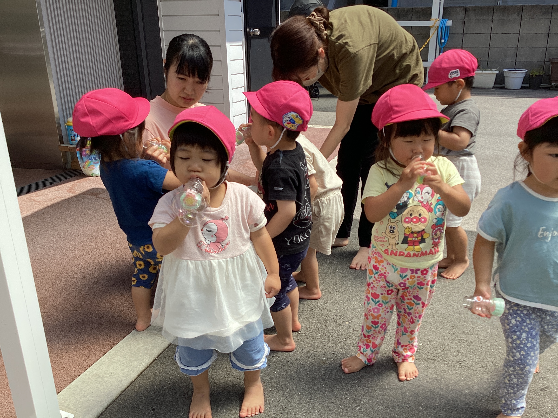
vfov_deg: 45.4
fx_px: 500
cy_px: 209
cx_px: 279
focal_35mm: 31
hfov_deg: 58.4
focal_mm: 3.3
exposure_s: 1/627
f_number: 2.4
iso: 25
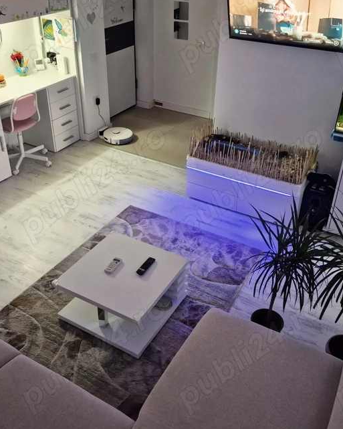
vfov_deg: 51.5
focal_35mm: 35
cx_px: 171
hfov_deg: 42.2
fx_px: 444
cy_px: 195
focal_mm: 6.4
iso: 1000
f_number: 1.8
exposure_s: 1/100
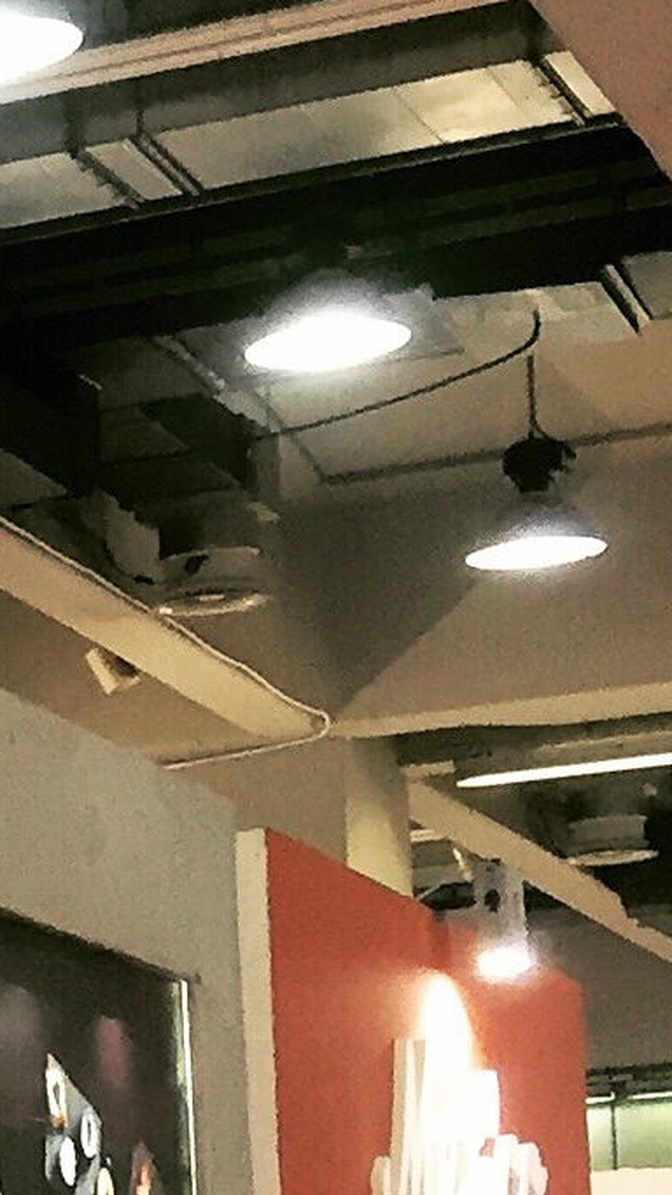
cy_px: 1480
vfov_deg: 13.8
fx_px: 4785
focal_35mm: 151
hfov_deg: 6.3
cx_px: -2151
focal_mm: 4.15
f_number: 2.2
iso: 80
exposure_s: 1/33
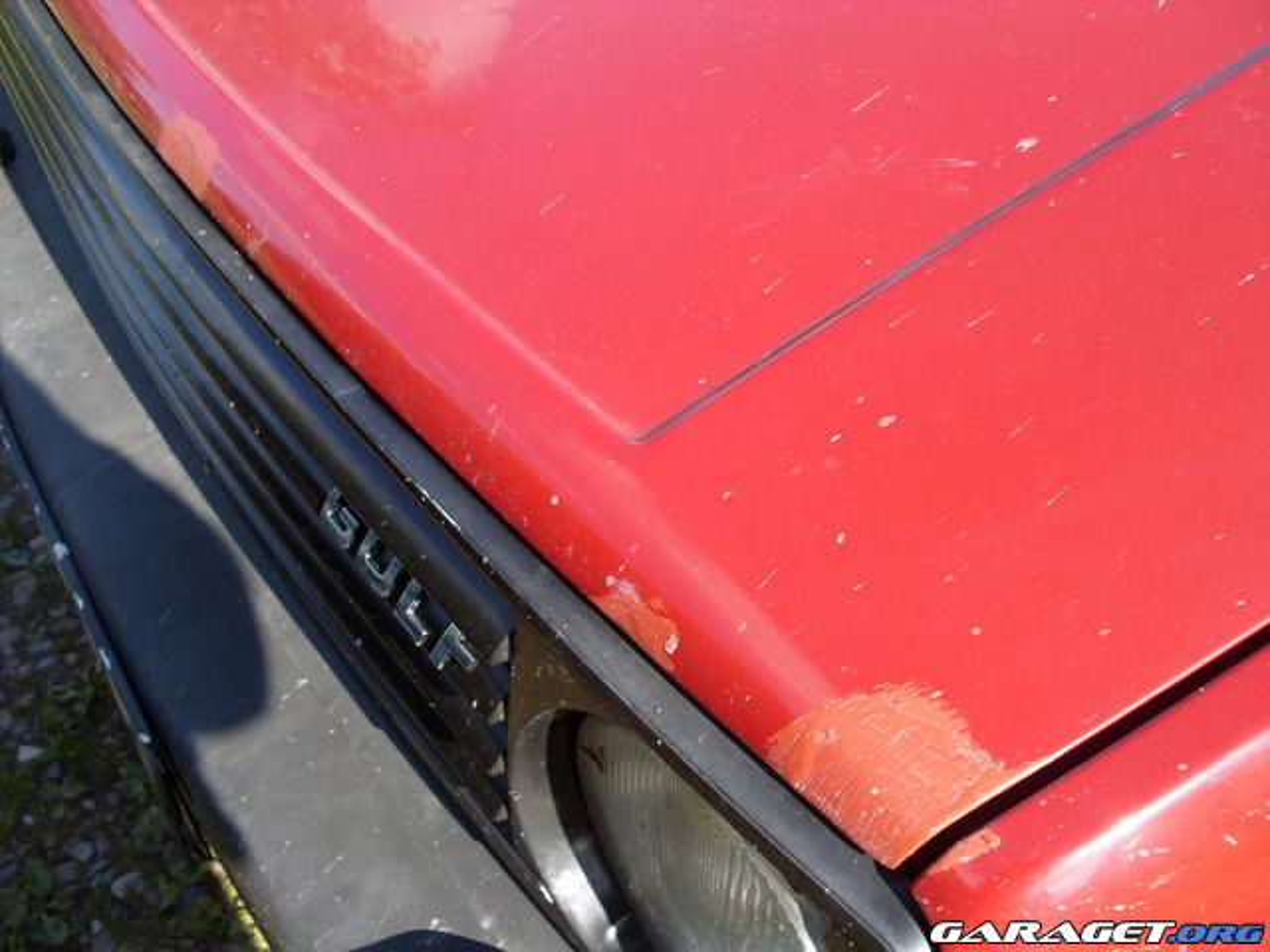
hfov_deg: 49.0
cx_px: 635
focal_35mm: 38
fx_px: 1394
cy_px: 476
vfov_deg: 37.7
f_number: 2.8
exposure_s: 1/500
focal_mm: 6.3
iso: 80
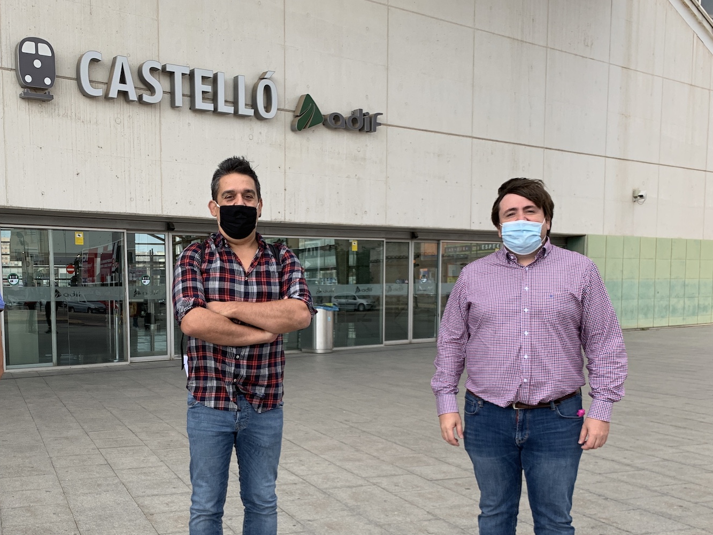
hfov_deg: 47.0
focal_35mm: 39
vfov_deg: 36.3
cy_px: 375
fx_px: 803
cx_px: 228
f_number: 1.8
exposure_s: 1/194
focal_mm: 4.25
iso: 25
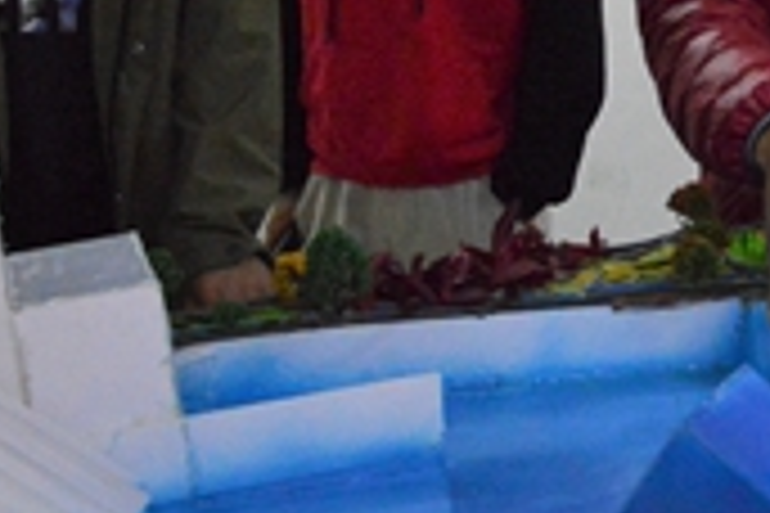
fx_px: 2246
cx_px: 955
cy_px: 83
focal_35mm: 105
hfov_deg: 18.3
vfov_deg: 13.0
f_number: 5.6
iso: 3200
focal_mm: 20
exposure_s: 1/200
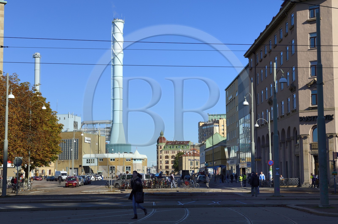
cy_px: 112
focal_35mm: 58
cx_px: 169
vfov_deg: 23.3
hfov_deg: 34.5
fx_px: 544
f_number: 13
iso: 200
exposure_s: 1/320
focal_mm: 58
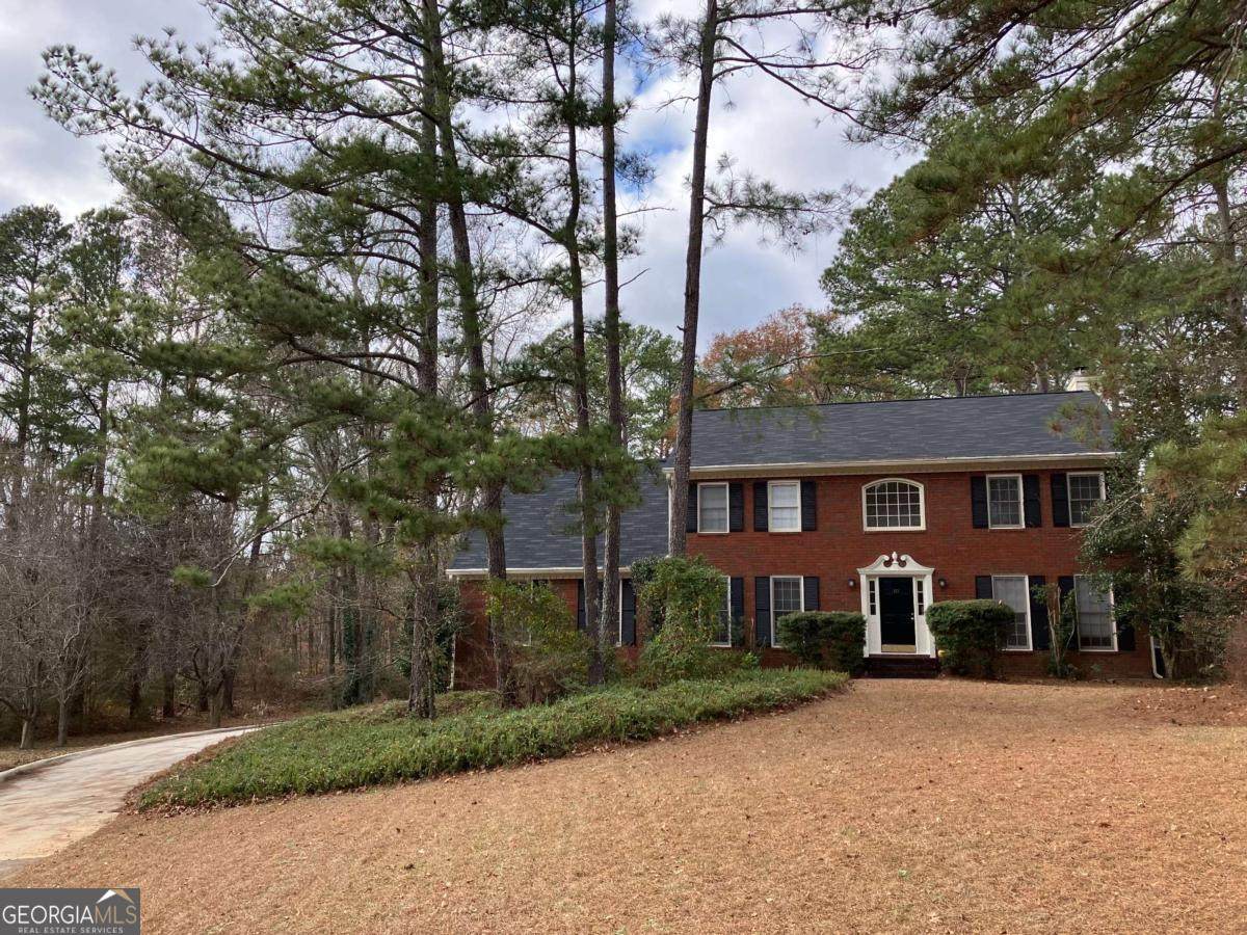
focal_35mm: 28
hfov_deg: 63.4
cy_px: 468
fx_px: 1009
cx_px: 624
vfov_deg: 49.7
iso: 32
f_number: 1.8
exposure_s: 1/445
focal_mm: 3.99
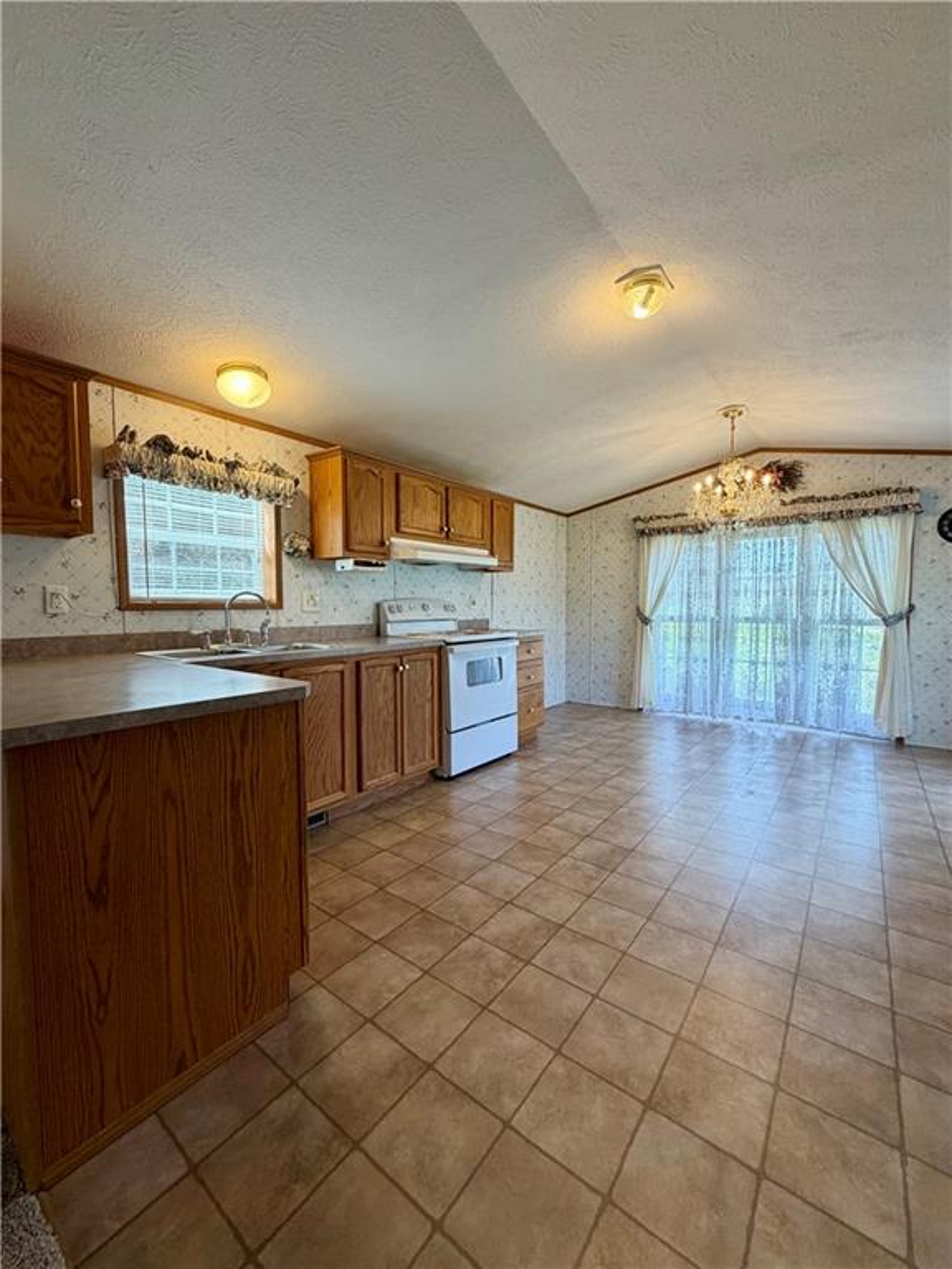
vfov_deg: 102.1
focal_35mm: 14
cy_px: 634
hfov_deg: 85.7
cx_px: 476
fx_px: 513
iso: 160
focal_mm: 2.22
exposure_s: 1/120
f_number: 2.2
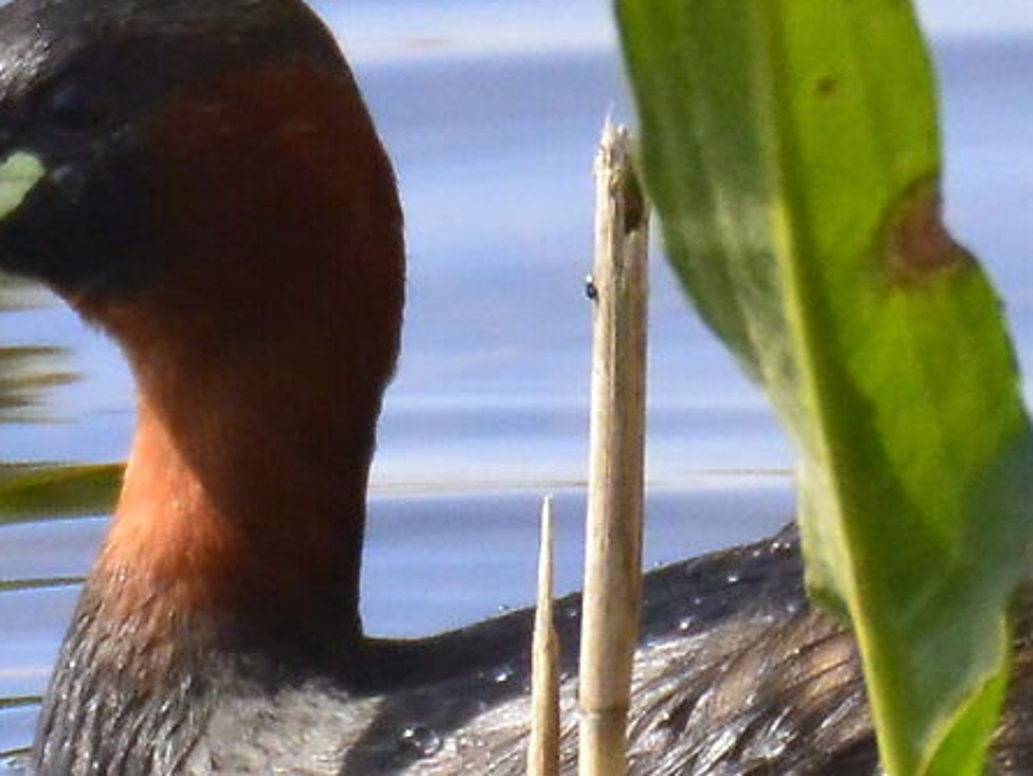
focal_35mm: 4200
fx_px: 125369
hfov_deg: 0.5
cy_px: 560
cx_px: 202
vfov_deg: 0.4
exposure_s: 1/1600
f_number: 5.6
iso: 560
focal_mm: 300
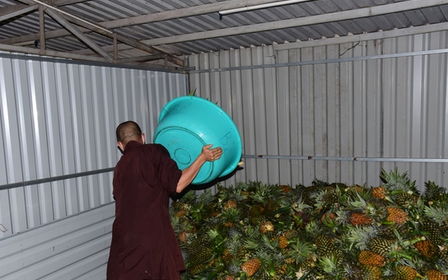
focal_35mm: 39
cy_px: 172
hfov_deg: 50.4
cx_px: 218
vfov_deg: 32.6
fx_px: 476
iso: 400
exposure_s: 1/125
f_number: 6.3
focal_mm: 32
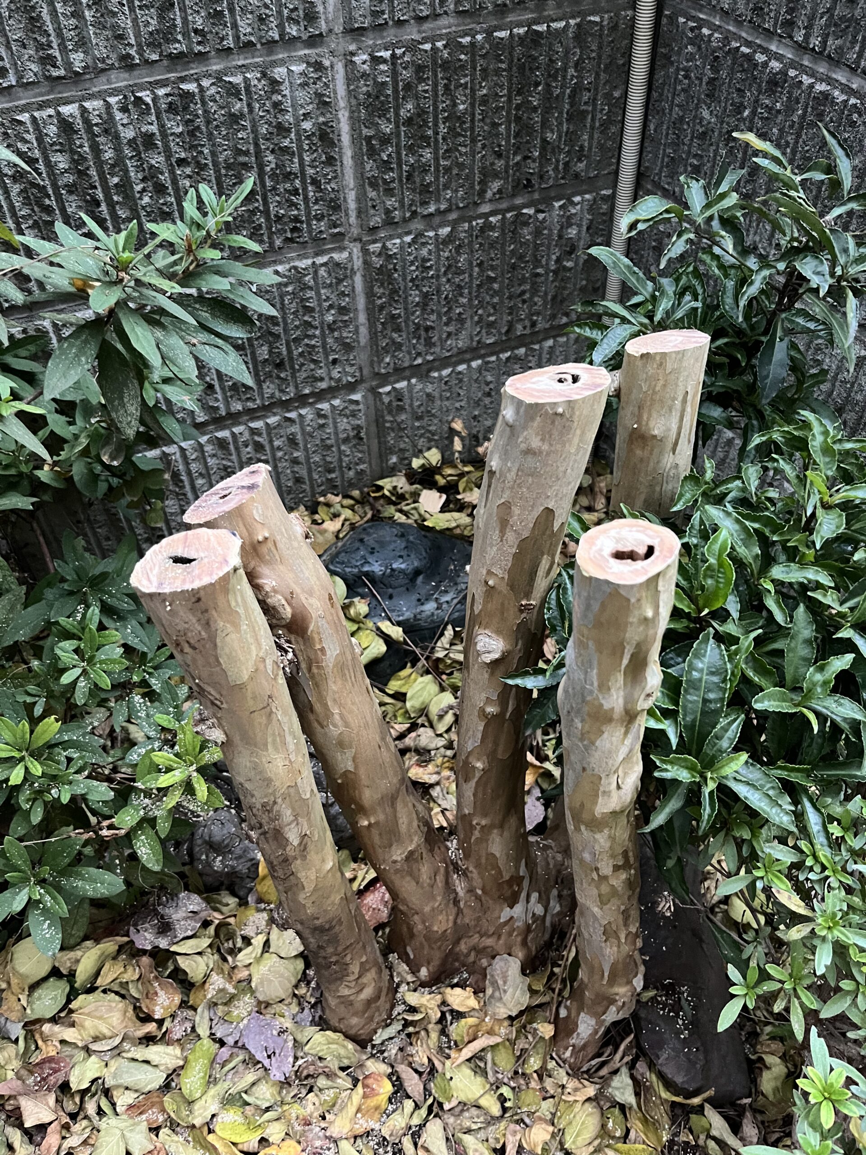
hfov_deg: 53.1
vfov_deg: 67.3
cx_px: 433
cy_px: 578
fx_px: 867
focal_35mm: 26
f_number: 1.6
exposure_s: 1/32
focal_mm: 5.1
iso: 640
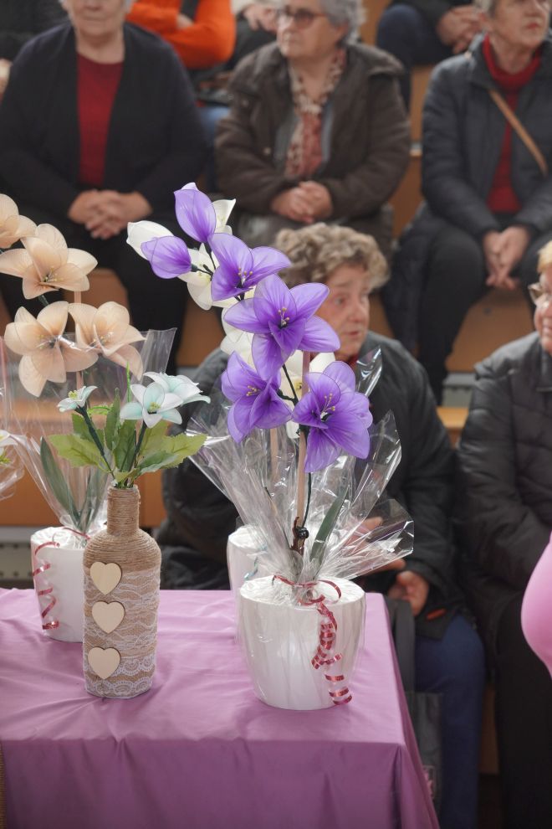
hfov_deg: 18.2
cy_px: 414
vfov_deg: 27.0
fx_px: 1725
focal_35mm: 75
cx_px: 276
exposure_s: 1/200
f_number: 4
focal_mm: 50
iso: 1000
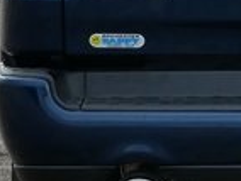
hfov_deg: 5.0
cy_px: -52
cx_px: 418
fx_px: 2713
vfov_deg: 3.8
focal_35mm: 389
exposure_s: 1/60
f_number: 4.6
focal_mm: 27
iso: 200
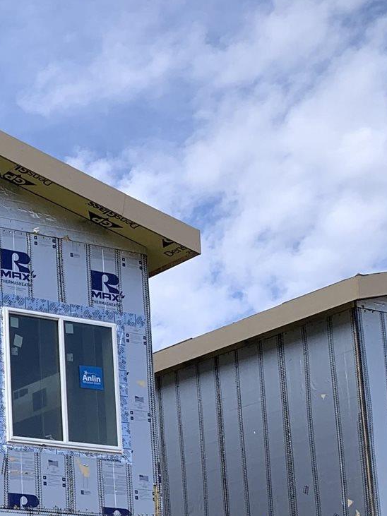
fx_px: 1223
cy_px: 456
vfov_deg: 23.3
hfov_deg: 16.6
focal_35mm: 82
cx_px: -169
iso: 25
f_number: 1.8
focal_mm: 4.25
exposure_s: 1/1953
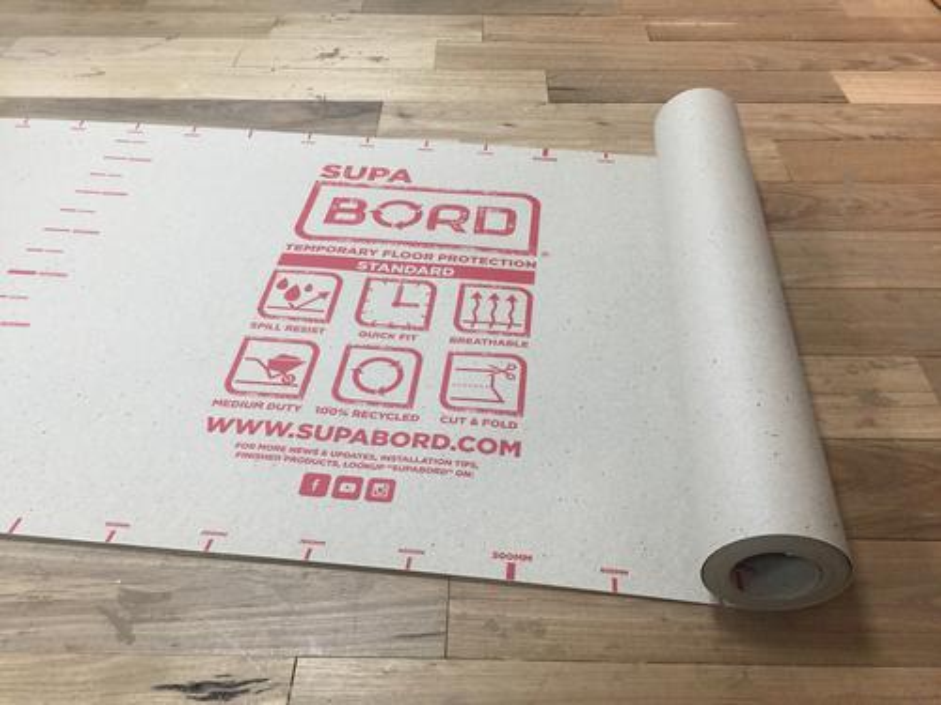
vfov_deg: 48.2
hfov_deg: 61.7
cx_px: 470
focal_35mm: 29
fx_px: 788
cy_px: 352
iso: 64
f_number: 2.2
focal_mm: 4.15
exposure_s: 1/33
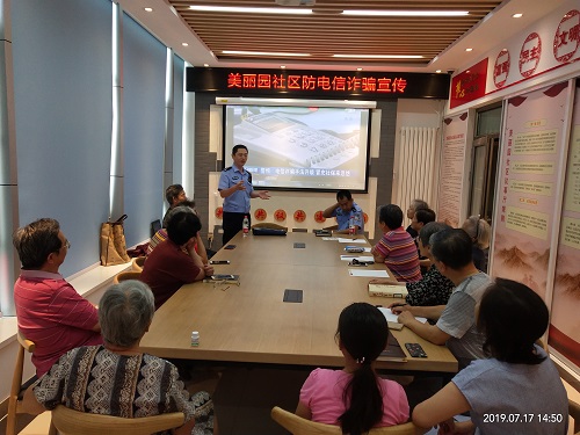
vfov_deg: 46.8
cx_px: 290
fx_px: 503
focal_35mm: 30
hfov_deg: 60.0
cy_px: 218
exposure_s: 1/100
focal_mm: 3.95
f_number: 1.8
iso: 157
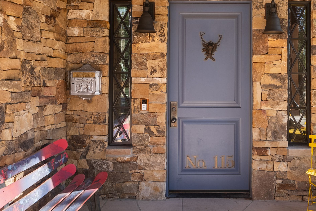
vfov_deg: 30.6
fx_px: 384
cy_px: 74
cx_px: 210
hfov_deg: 44.2
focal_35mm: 44
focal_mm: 19.3
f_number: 8
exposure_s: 1/25
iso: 125
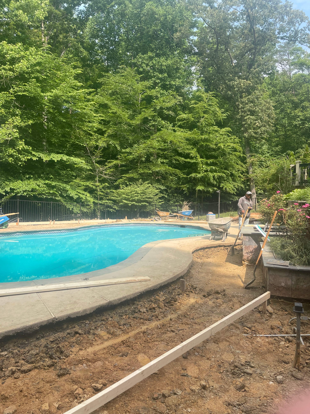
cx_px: 155
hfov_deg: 53.1
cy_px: 207
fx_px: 310
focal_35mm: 26
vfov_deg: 67.3
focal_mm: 4.2
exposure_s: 1/1416
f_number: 1.6
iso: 32
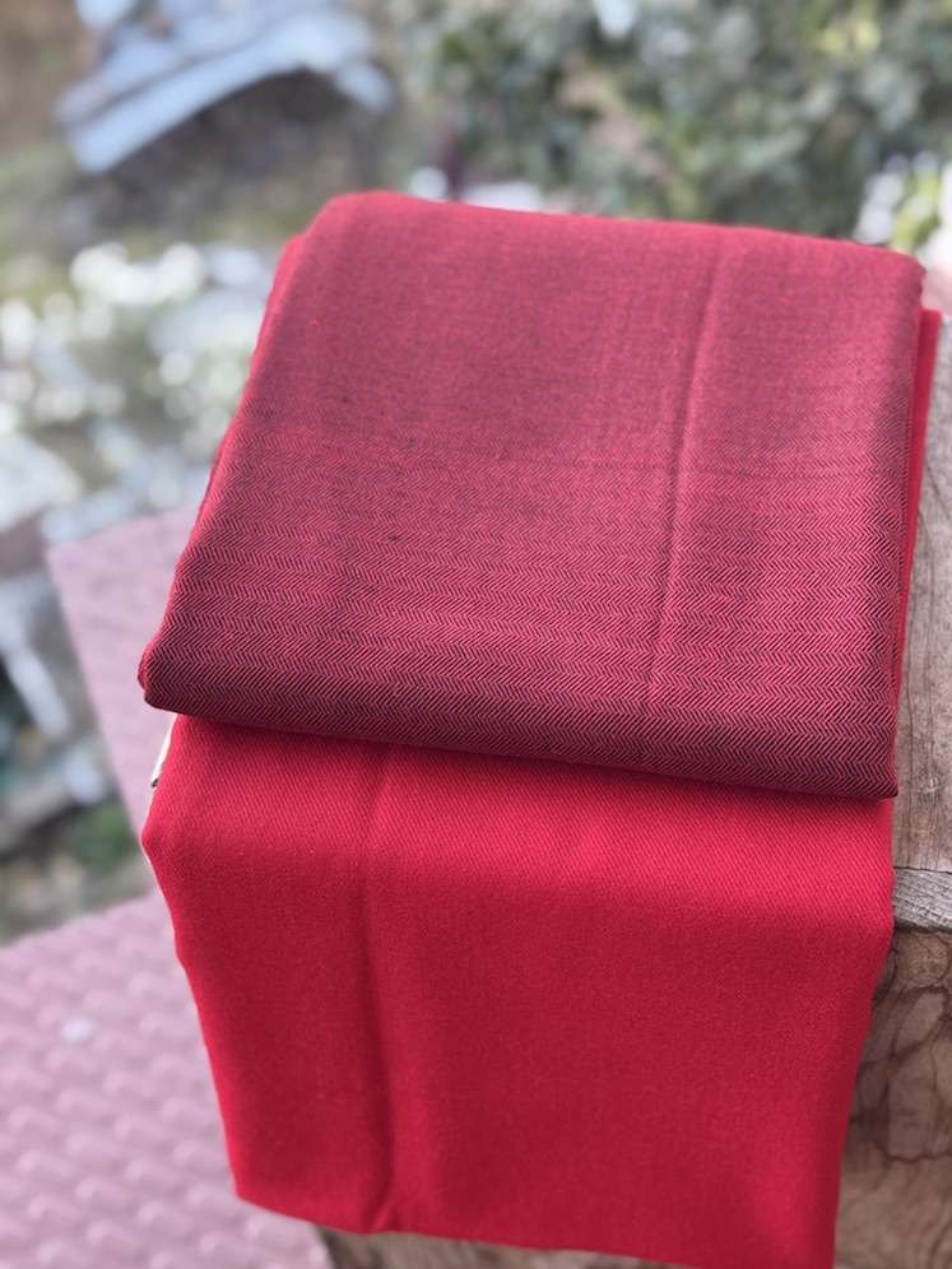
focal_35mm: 48
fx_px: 1760
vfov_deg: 39.7
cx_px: 476
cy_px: 634
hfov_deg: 30.3
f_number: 1.78
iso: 100
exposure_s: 1/119
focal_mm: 6.76
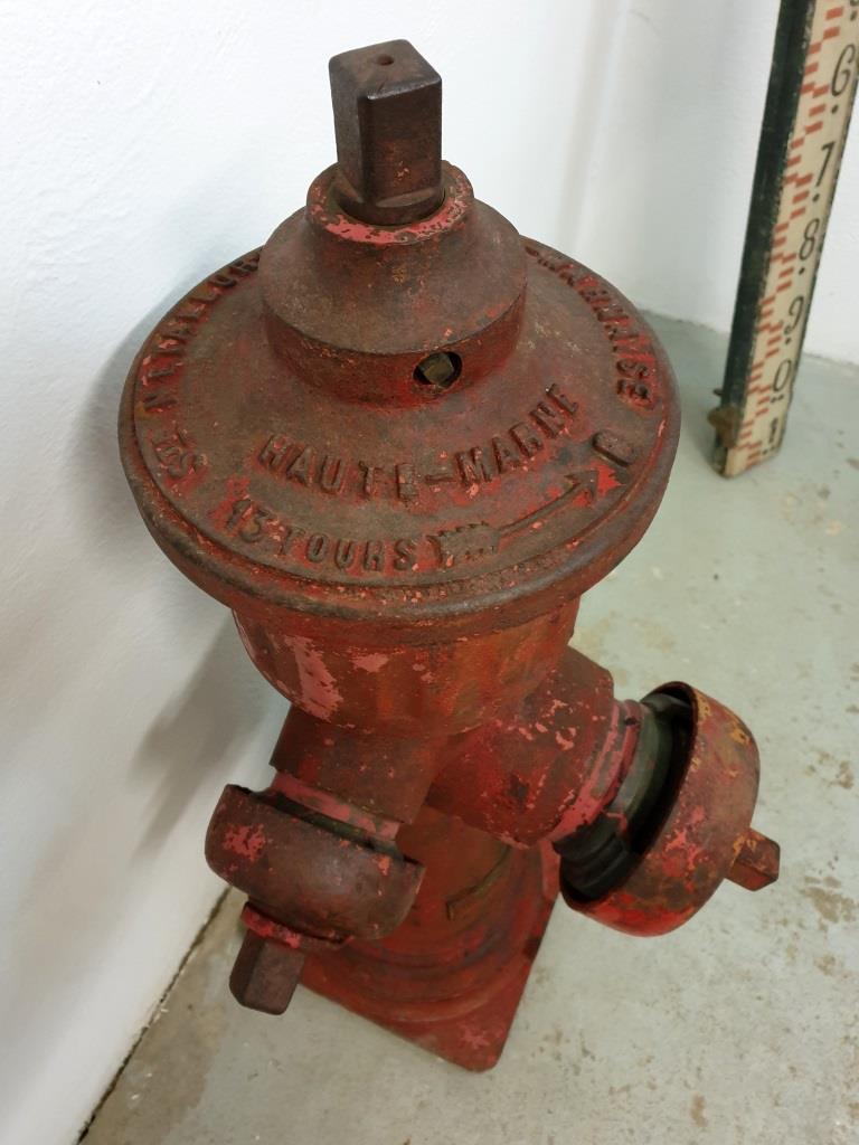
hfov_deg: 53.1
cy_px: 572
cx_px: 430
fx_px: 860
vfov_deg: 67.3
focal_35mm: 26
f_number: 1.5
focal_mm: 4.3
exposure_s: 1/33
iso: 320
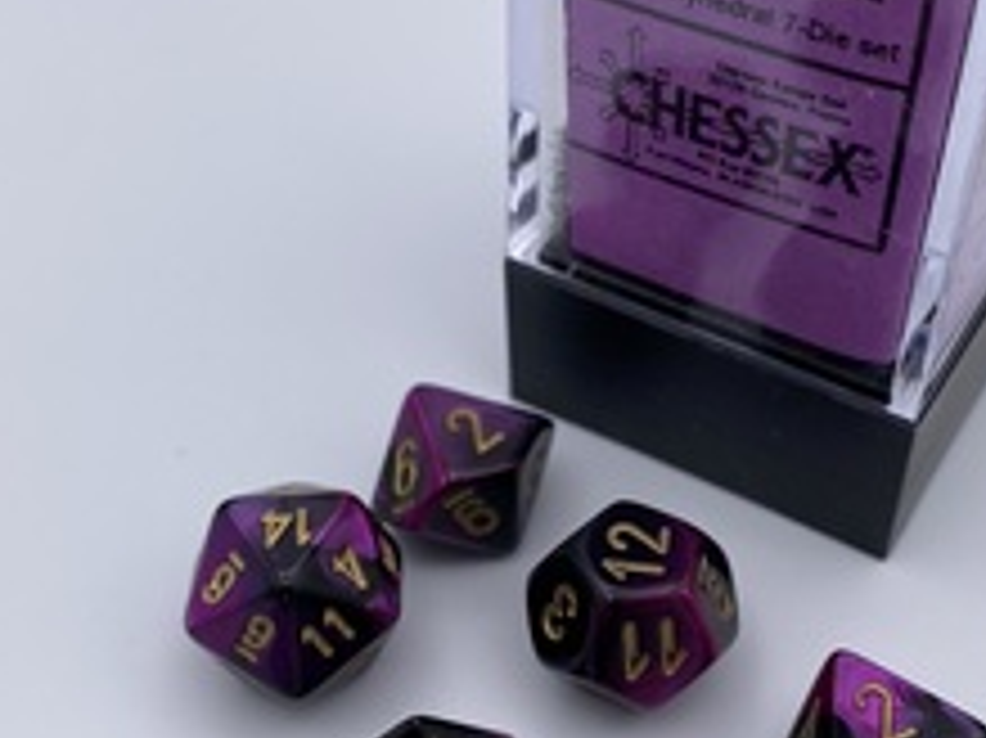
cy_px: 400
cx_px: 567
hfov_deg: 33.7
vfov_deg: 25.6
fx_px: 1623
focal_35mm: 57
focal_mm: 4.25
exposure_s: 1/497
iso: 32
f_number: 1.8
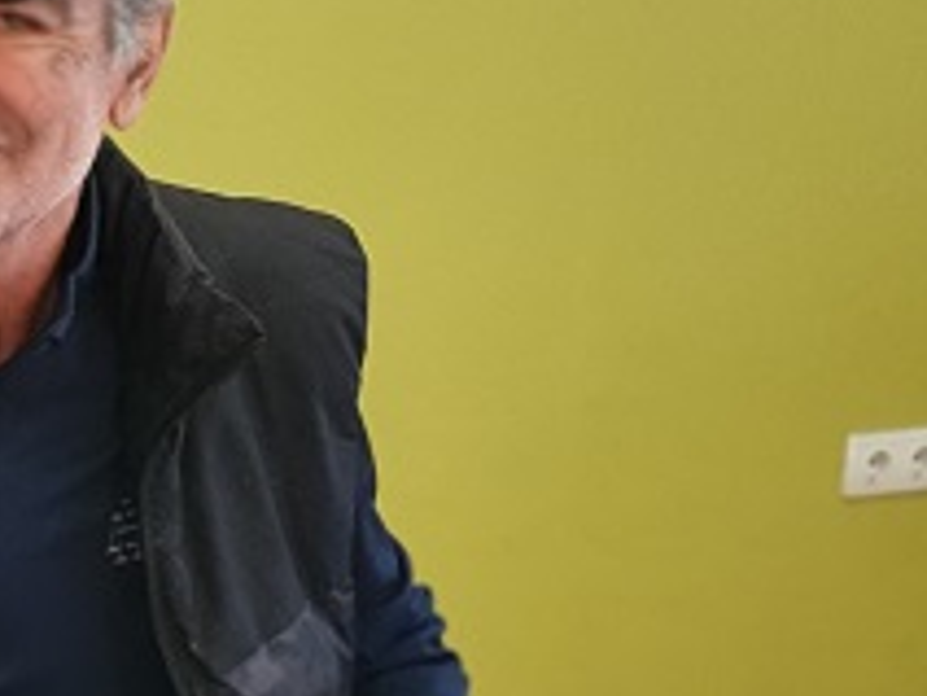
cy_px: 298
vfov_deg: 15.1
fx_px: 2624
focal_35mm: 98
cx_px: -568
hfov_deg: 17.5
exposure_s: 1/100
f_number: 1.5
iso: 250
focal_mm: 4.32
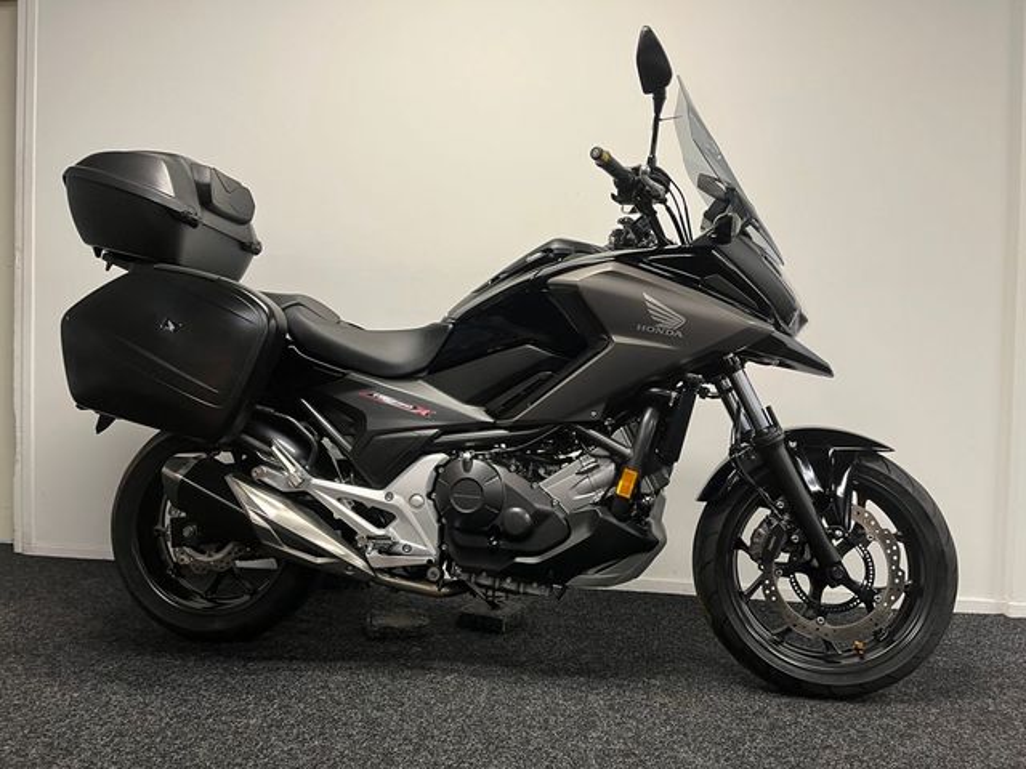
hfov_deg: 67.3
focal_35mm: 26
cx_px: 513
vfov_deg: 53.1
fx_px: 771
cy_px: 384
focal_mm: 5.1
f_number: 1.6
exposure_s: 1/50
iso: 80
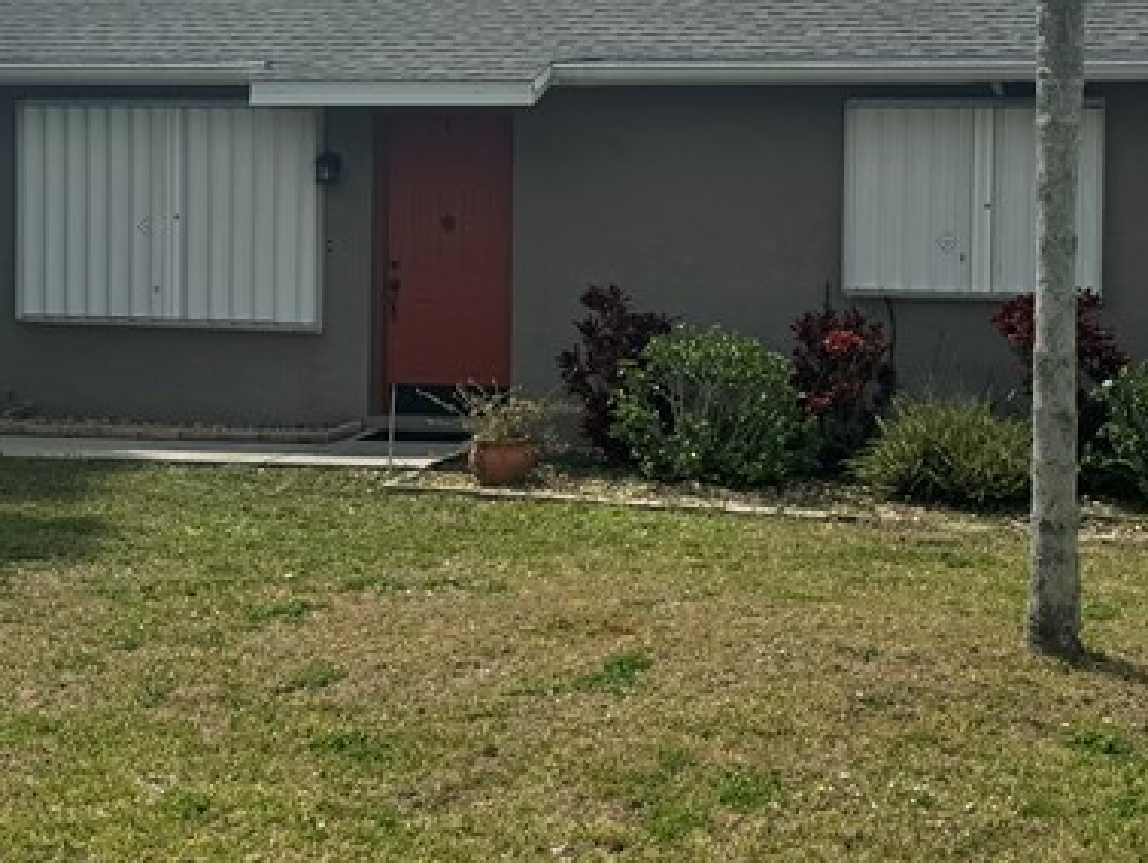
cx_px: 668
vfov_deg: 22.5
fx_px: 2157
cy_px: 286
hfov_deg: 29.8
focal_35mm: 65
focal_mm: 6.86
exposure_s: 1/9009
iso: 80
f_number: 1.78
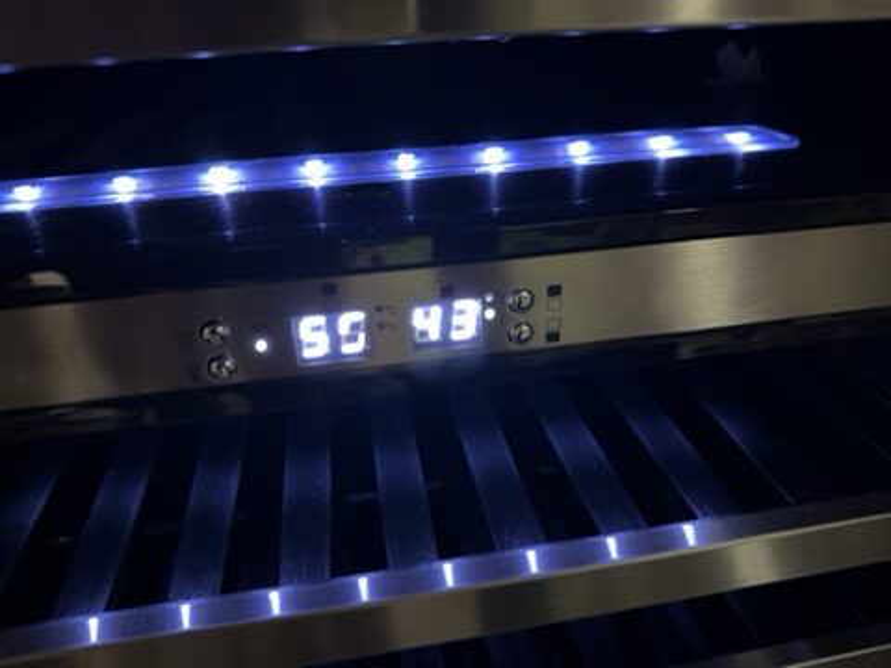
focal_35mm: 24
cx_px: 446
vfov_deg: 56.8
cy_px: 334
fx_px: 618
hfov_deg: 71.6
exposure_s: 1/24
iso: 1250
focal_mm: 6.76
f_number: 1.78
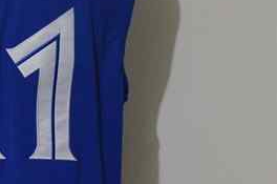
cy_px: 78
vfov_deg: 6.0
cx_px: -135
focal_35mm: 227
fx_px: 1743
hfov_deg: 8.9
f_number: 4.8
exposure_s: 1/20
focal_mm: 50
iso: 4000
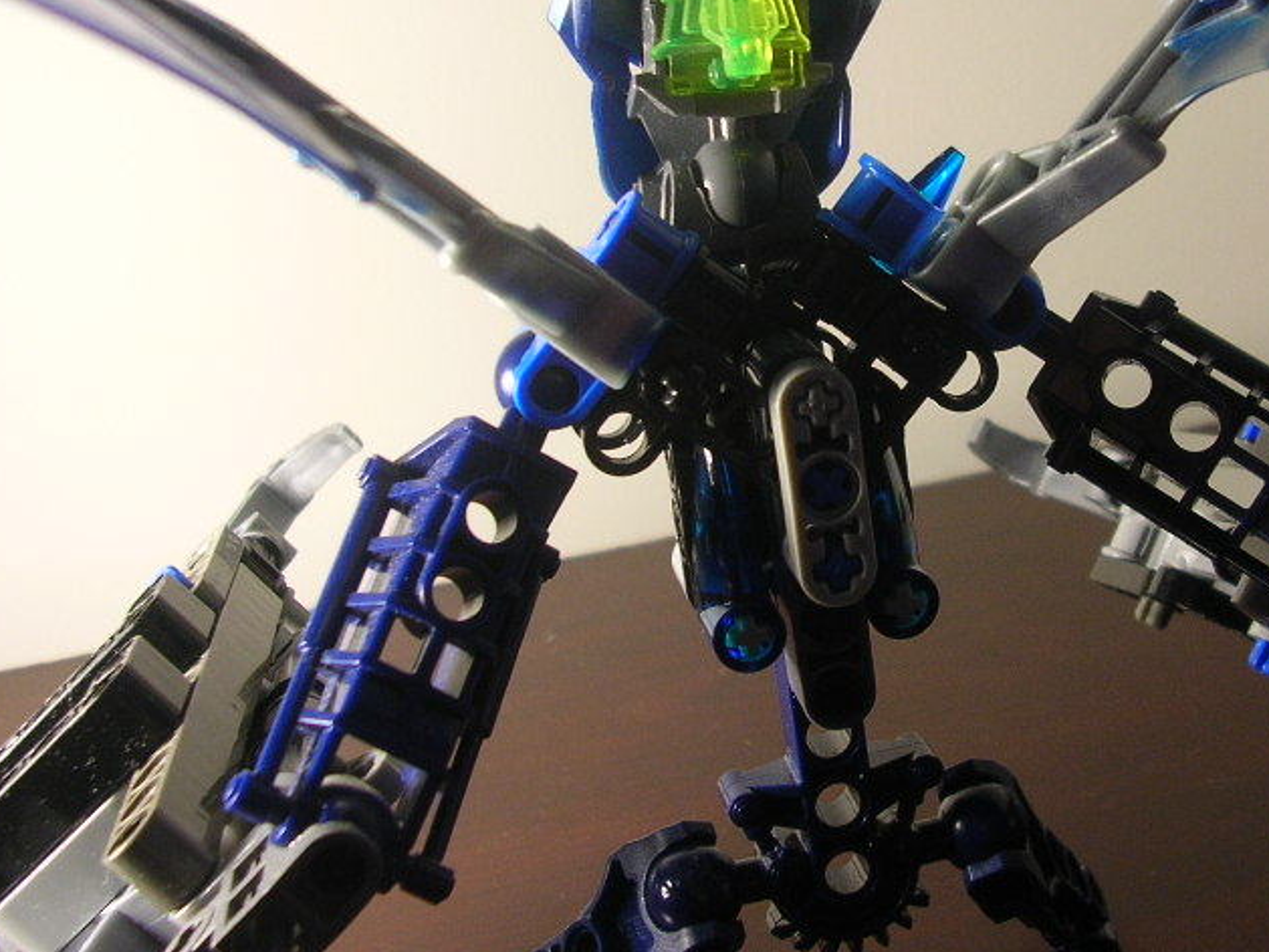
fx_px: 2090
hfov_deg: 33.3
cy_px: 371
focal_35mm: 57
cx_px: 910
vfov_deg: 25.6
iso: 50
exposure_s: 1/20.7
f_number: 2.8
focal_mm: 5.8
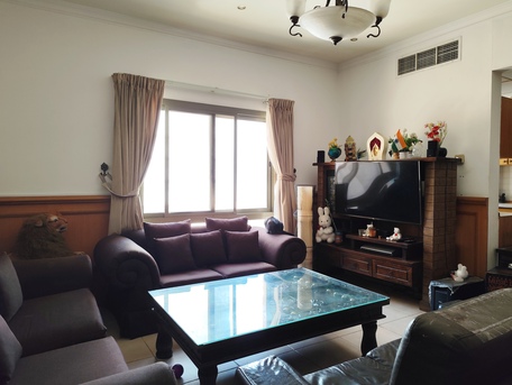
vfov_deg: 59.0
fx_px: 341
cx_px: 256
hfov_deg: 73.9
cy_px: 192
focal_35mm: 23
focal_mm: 6.19
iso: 250
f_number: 1.65
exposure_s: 1/50
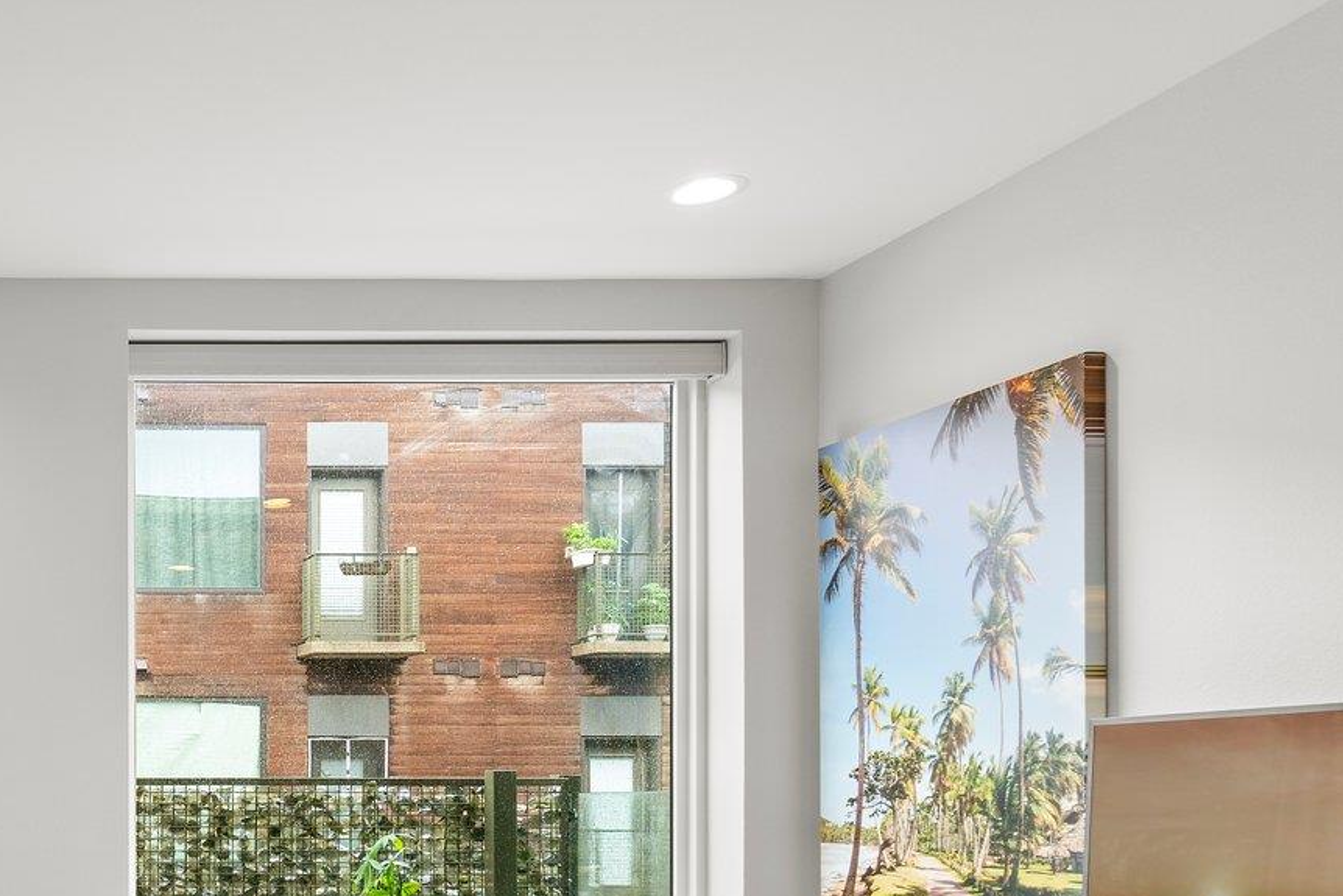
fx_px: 1418
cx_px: -122
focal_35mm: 38
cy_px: 849
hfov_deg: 41.0
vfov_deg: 32.8
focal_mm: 16
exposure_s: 1/8
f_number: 9
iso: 800
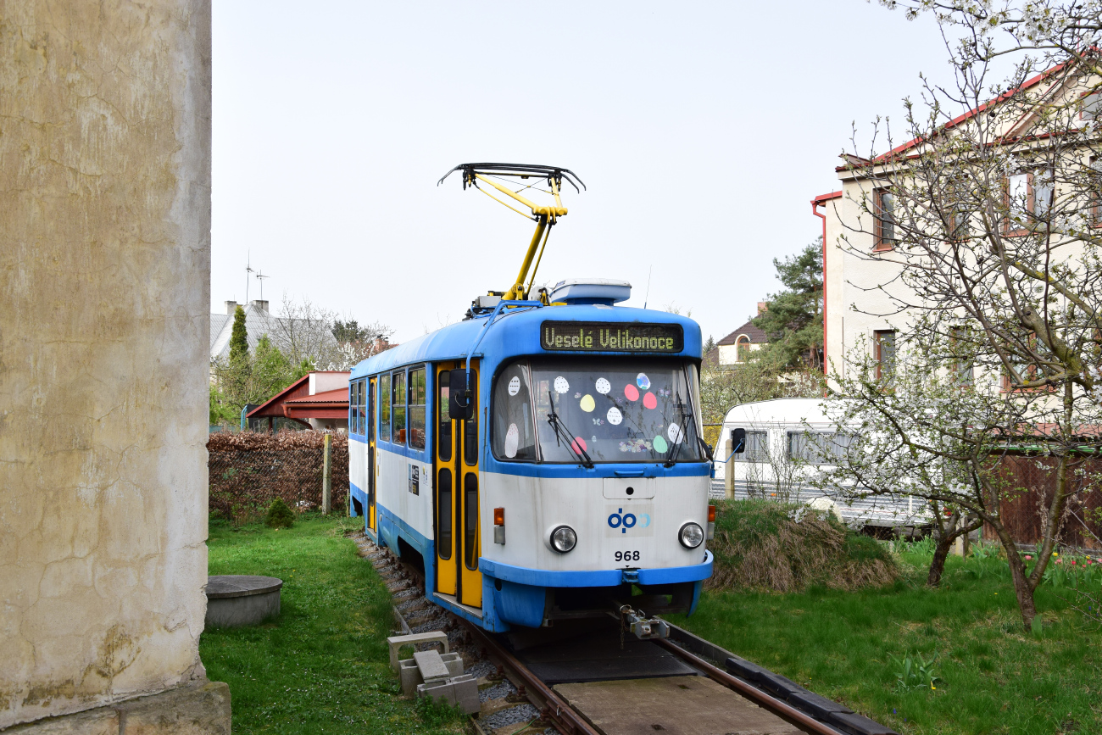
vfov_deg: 35.5
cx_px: 551
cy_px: 368
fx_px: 1148
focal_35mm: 38
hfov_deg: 51.3
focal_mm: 25
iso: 400
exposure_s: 1/400
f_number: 6.3
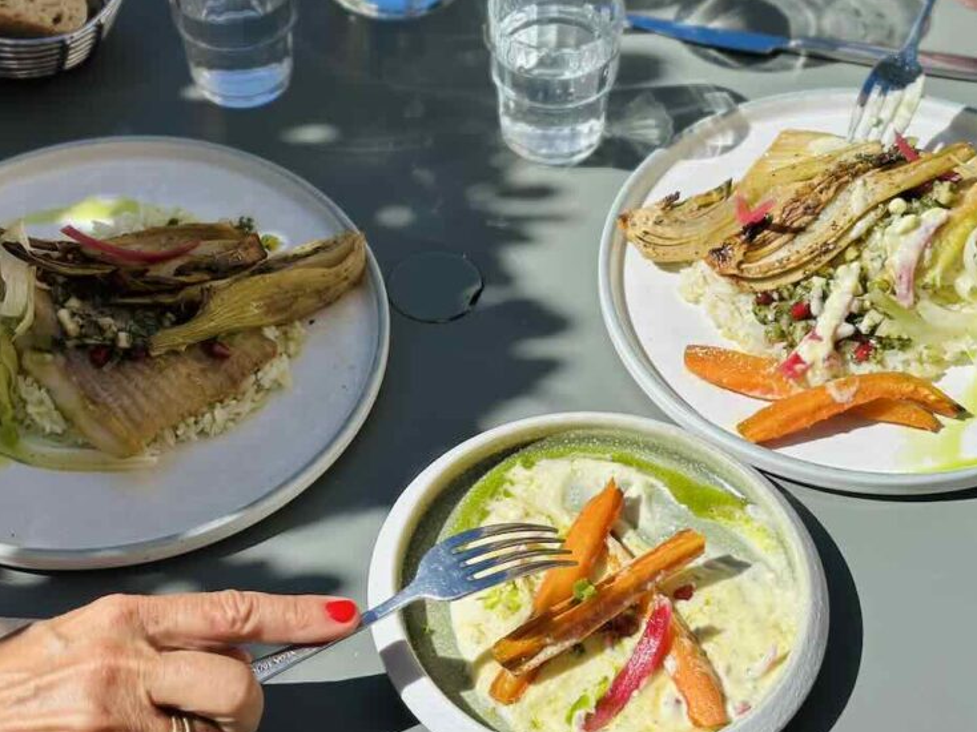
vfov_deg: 21.9
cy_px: 293
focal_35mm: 67
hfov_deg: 29.0
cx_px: 506
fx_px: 1890
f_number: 1.78
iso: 100
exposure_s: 1/7092
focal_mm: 6.86
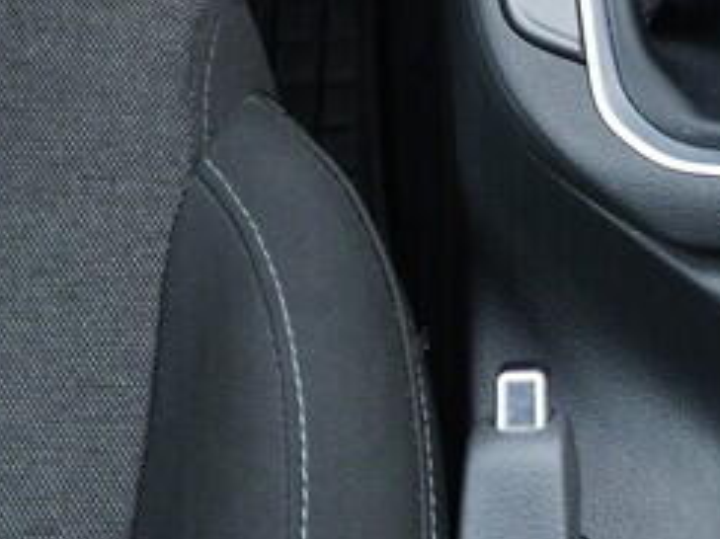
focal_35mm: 146
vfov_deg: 10.2
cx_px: 859
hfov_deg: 13.2
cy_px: 295
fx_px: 3035
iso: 400
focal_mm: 24
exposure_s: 1/40
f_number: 2.8
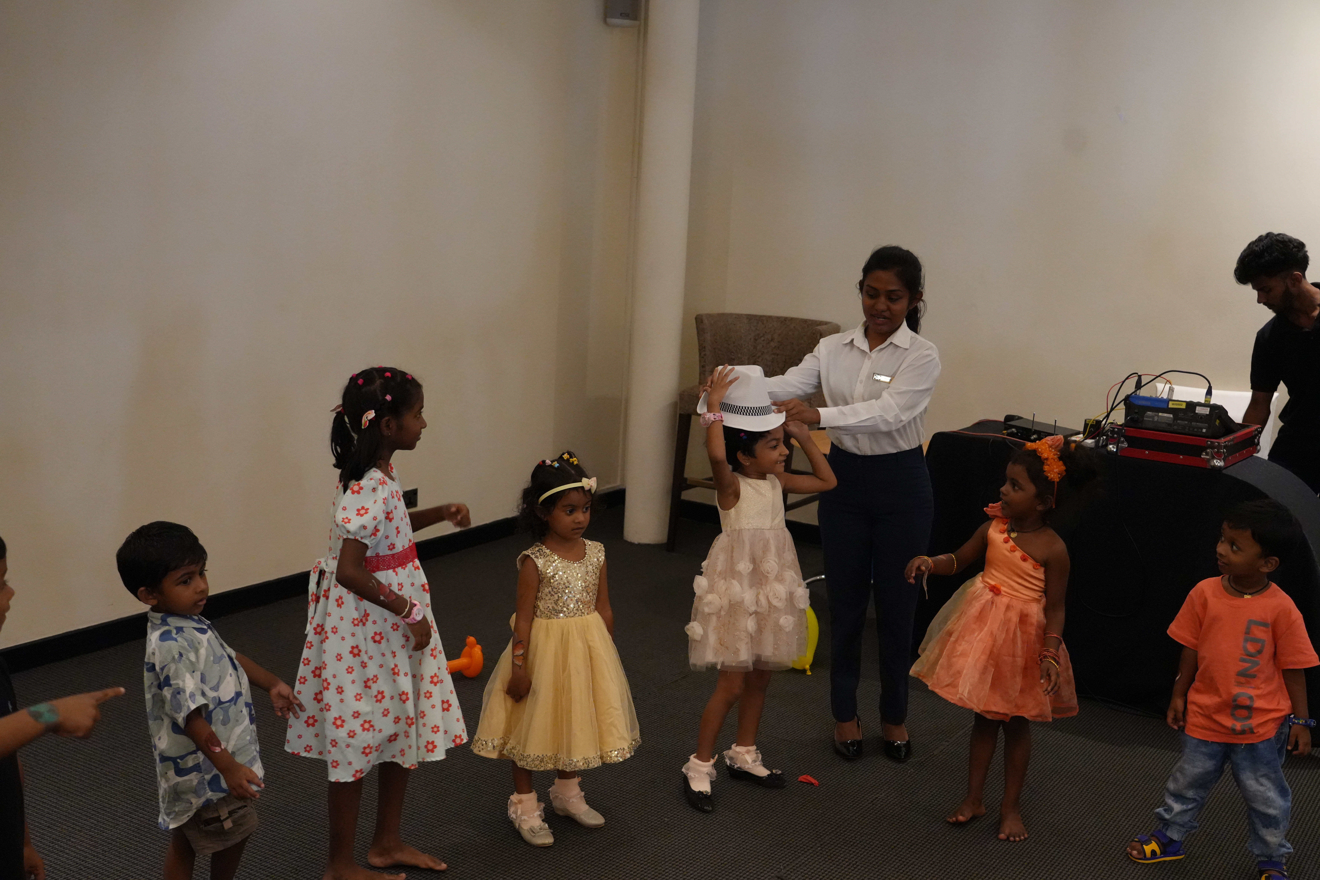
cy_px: 440
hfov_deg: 50.7
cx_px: 660
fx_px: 1393
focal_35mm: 38
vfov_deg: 35.1
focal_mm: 38
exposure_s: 1/160
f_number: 4
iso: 8000
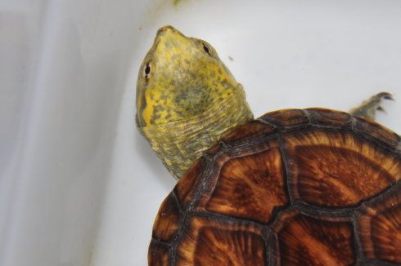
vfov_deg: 10.1
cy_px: 133
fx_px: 1503
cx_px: 200
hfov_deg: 15.2
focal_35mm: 135
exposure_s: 1/60
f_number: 18
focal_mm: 90
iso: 250
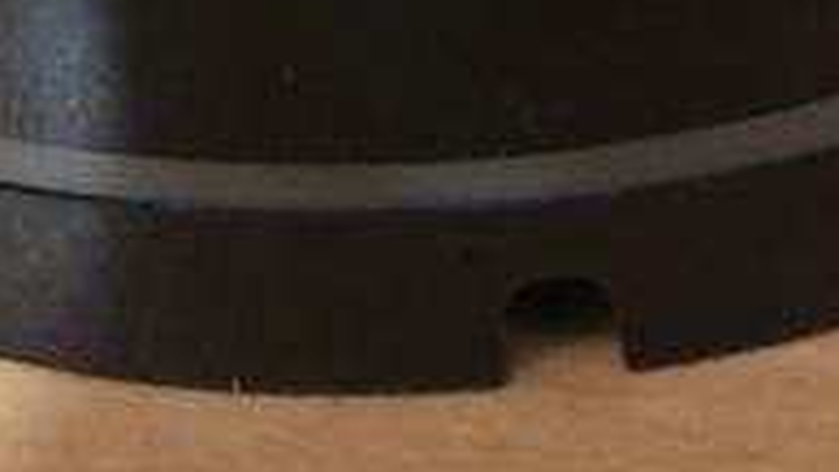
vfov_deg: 6.2
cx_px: 1648
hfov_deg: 10.6
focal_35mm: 187
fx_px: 4159
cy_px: -663
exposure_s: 1/20
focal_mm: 4.3
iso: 320
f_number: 1.5
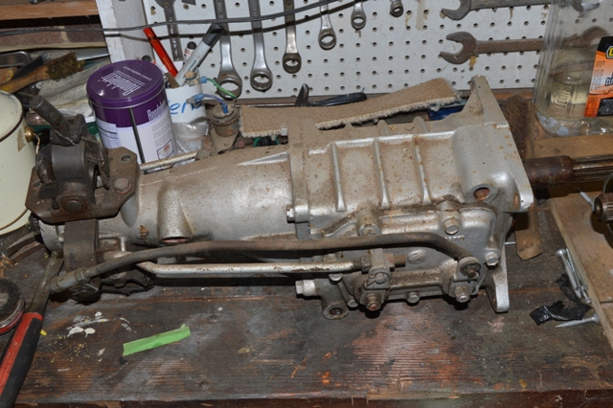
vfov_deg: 31.9
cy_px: 204
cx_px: 306
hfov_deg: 46.4
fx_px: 715
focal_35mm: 42
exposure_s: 1/60
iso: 100
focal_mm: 28
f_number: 8
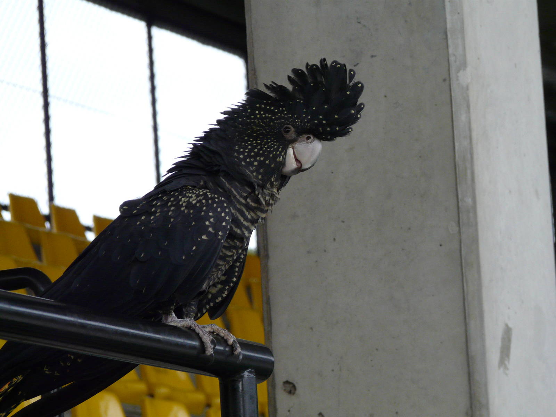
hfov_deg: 9.4
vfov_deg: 7.1
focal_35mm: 210
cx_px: 278
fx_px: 3373
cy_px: 208
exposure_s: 1/320
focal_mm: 34.5
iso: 200
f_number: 4
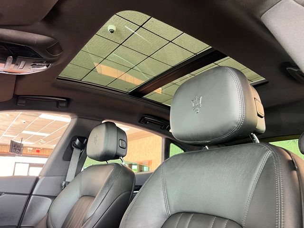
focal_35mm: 26
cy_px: 114
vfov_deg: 53.1
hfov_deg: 67.3
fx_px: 228
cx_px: 152
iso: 200
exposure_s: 1/60
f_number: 1.5
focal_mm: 5.7
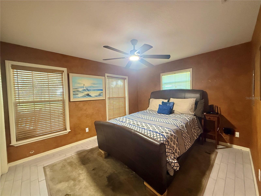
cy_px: 98
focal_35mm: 14
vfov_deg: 85.7
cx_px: 130
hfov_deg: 102.1
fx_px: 106
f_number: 2.2
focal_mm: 2.22
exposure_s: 1/56
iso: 500
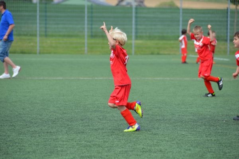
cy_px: 80
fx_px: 1990
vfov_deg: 4.6
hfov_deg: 6.9
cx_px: 120
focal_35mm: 300
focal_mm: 200
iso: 400
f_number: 5.6
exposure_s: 1/1250
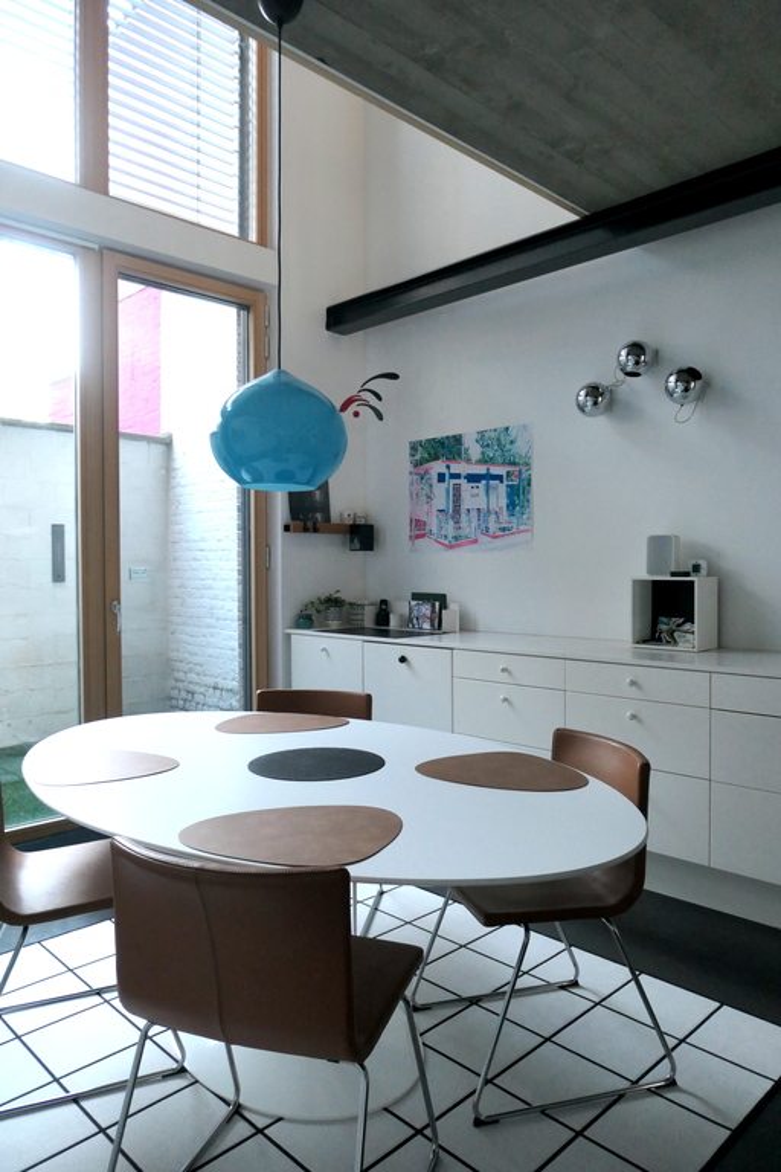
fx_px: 781
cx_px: 390
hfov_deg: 53.1
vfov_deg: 73.7
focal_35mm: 24
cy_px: 586
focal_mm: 8.8
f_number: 3.3
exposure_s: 1/60
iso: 800
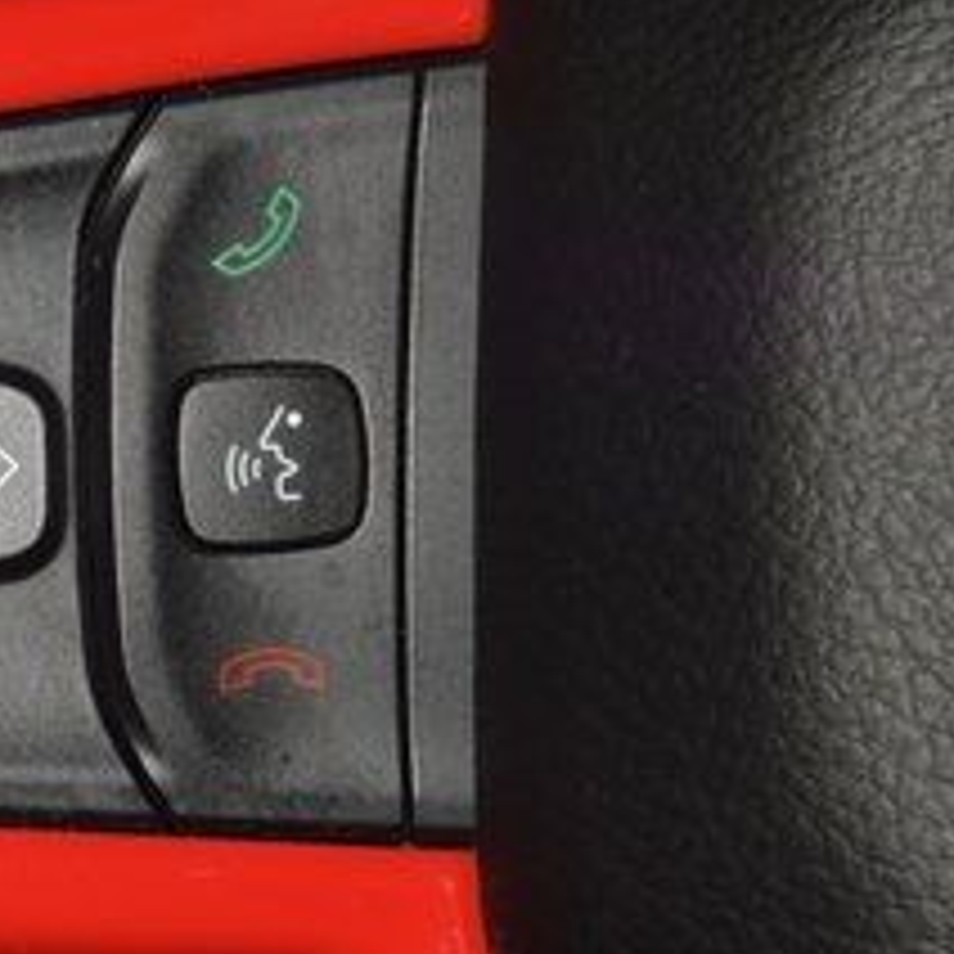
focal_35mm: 270
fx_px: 8419
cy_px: 439
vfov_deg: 6.5
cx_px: -45
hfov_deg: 6.5
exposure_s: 1/125
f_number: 8
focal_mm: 70
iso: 100
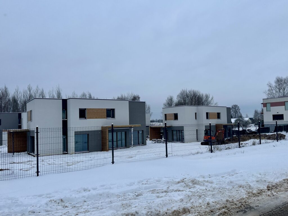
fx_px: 200
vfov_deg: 56.8
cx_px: 144
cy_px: 108
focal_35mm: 24
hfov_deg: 71.6
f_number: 1.78
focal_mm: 6.86
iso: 80
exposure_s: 1/2353
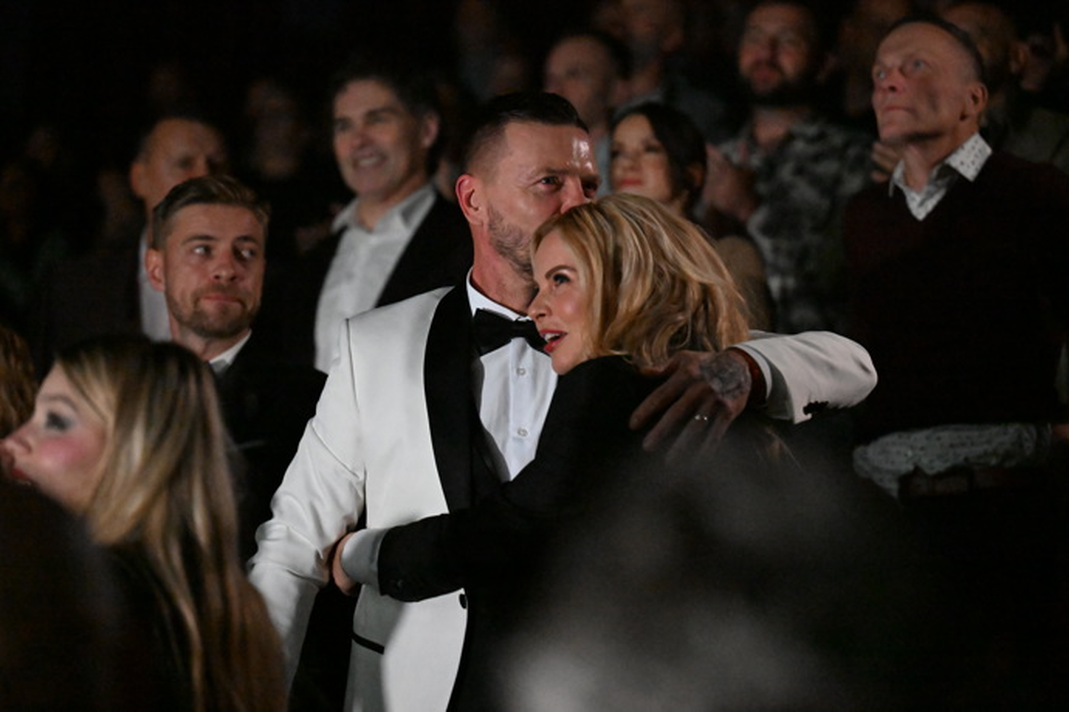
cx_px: 534
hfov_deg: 16.4
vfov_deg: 11.0
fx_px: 3712
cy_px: 356
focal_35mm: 125
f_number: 2.8
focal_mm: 125
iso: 25600
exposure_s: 1/100
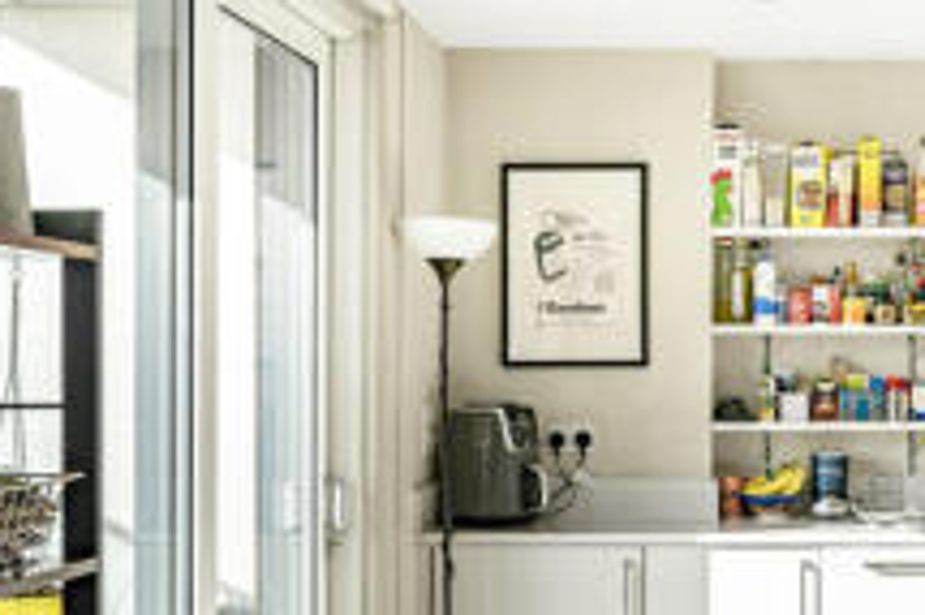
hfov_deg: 31.0
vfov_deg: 21.8
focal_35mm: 62
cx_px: 826
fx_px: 1592
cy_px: 402
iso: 250
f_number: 8
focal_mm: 28
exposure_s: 1/500
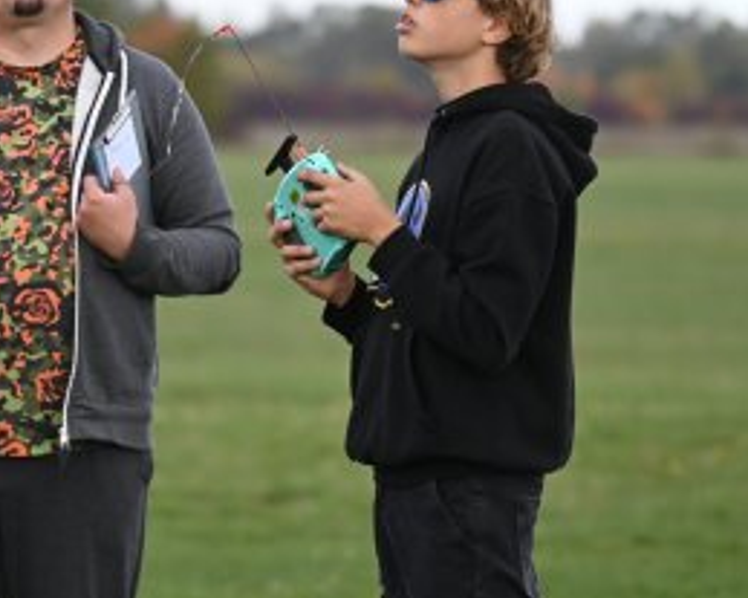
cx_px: 230
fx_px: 9582
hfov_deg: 4.5
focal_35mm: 433
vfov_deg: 3.6
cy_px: 312
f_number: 5.6
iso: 640
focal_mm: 240
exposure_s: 1/800
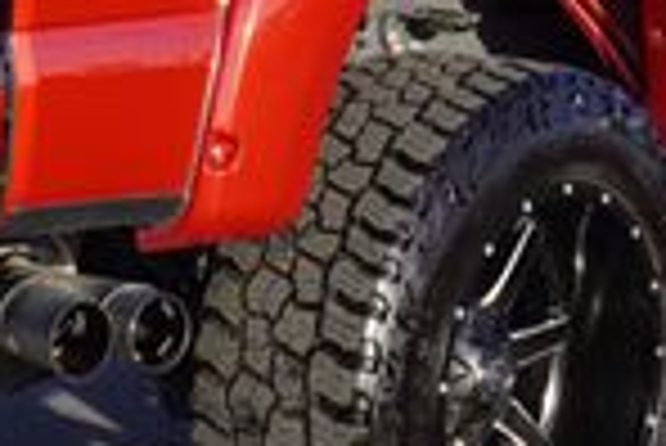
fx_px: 3592
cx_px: 266
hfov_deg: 10.6
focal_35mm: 194
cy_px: 27
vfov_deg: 7.1
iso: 100
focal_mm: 30
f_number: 8
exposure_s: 1/100
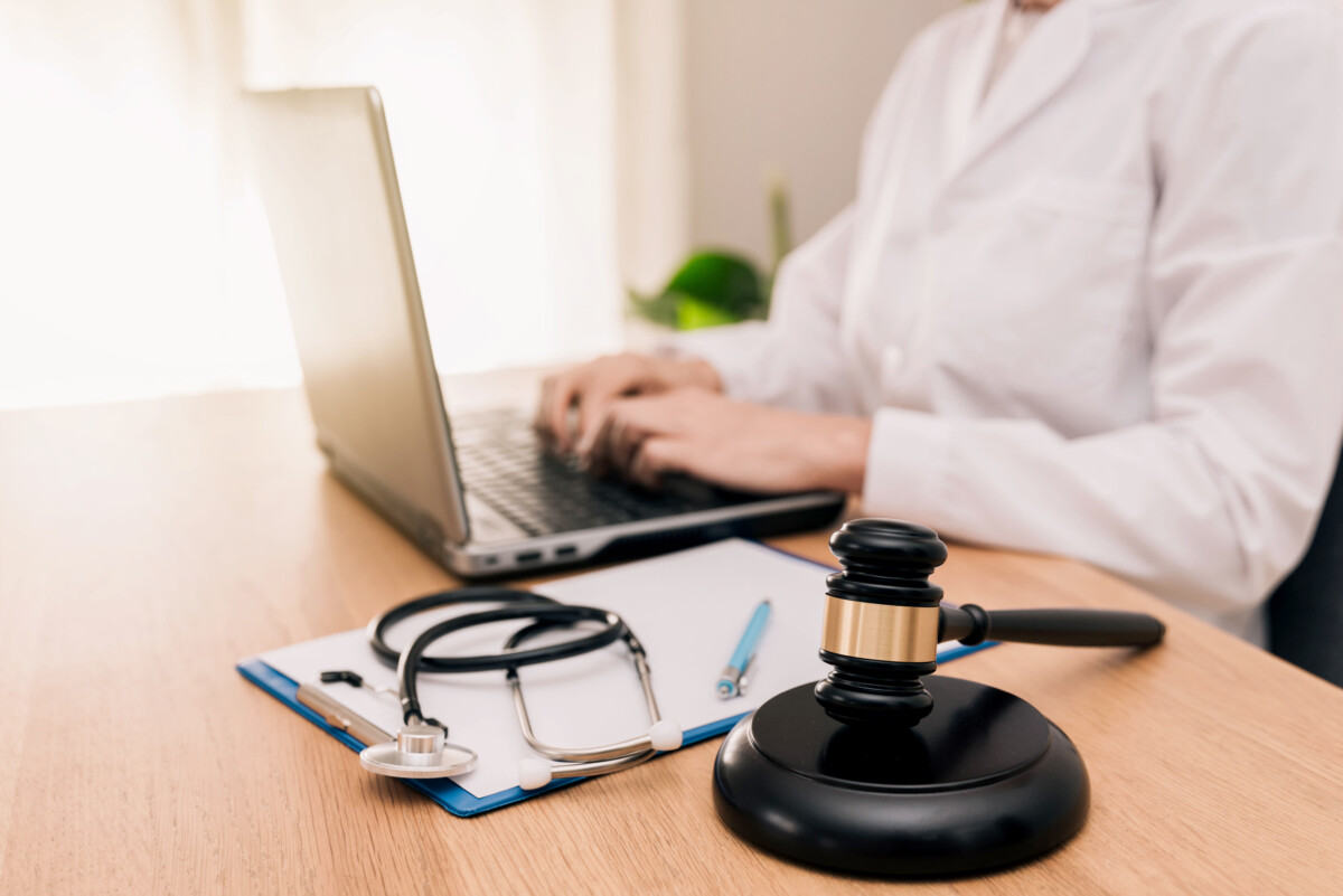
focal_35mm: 48
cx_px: 672
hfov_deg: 41.1
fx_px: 1791
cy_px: 448
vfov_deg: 28.1
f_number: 3.5
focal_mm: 48
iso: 400
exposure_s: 1/160
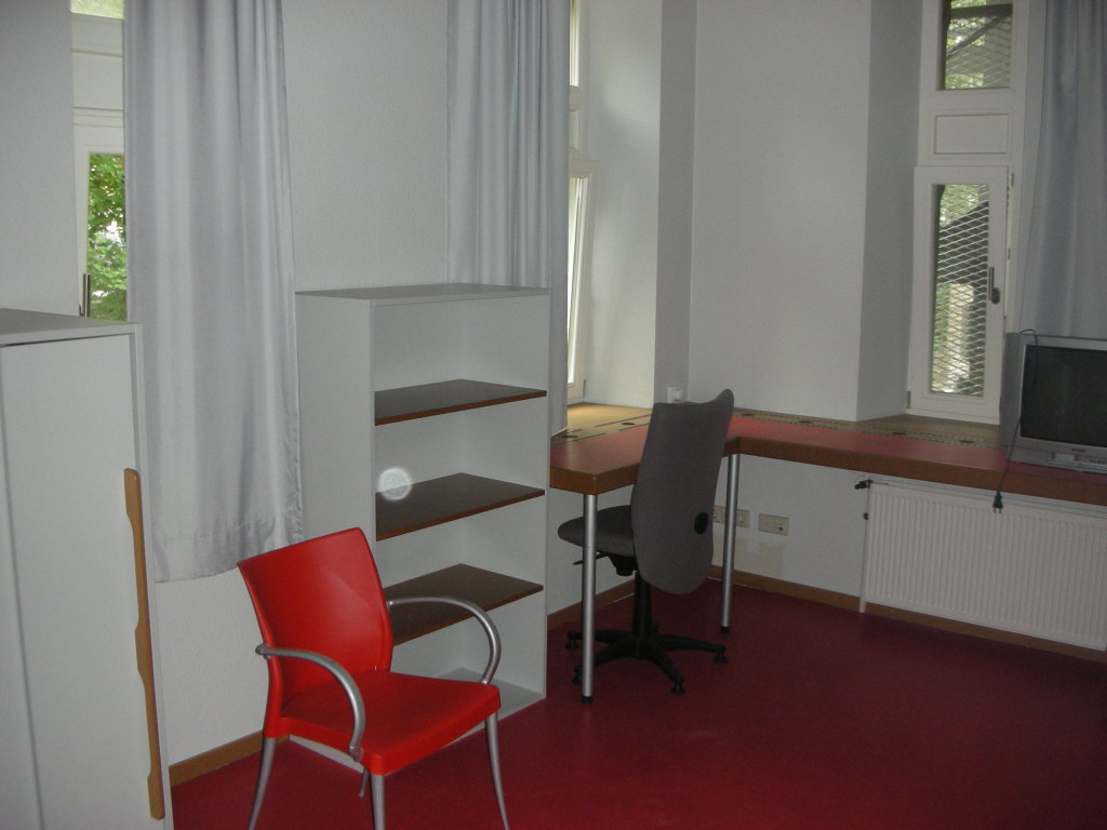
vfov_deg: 40.7
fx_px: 1119
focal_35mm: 35
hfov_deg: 52.6
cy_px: 415
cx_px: 554
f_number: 3
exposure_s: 1/60.1
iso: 143
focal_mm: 5.8
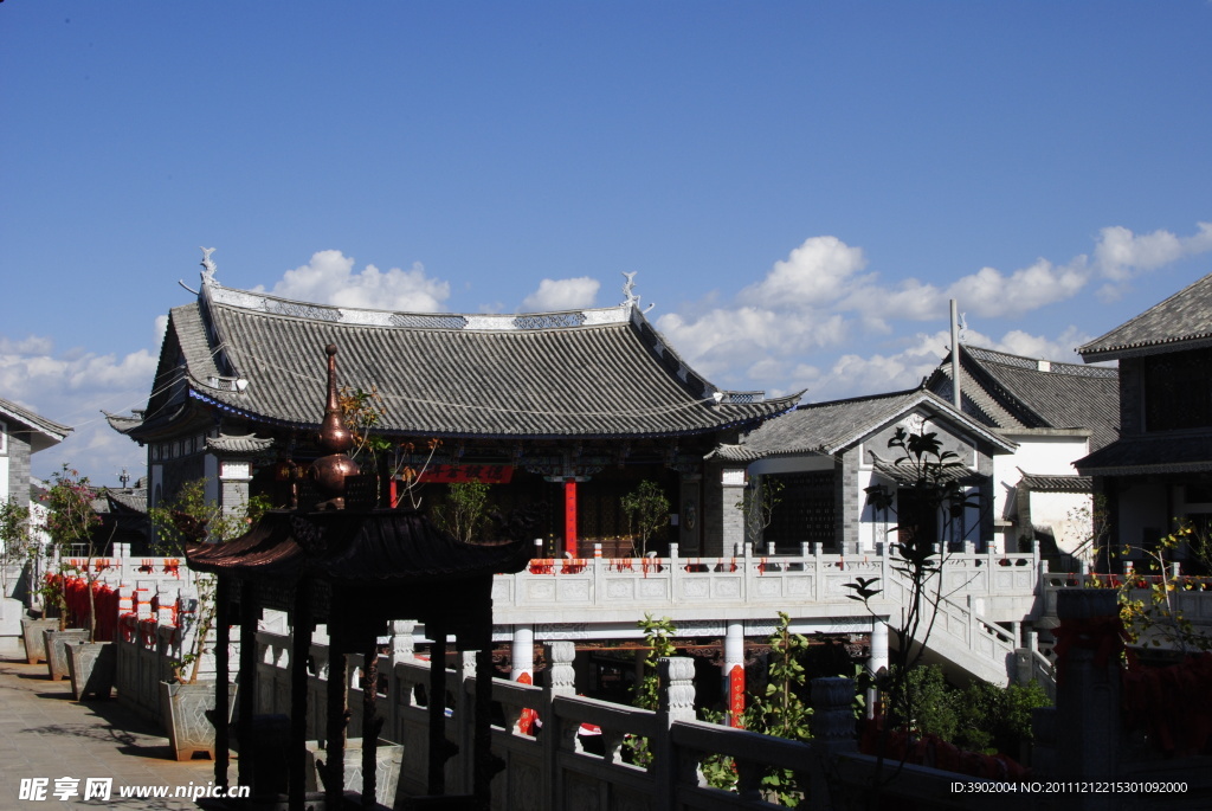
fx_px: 1769
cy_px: 406
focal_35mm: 52
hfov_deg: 37.8
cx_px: 606
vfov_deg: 25.8
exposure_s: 1/80
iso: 200
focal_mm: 35
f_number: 20
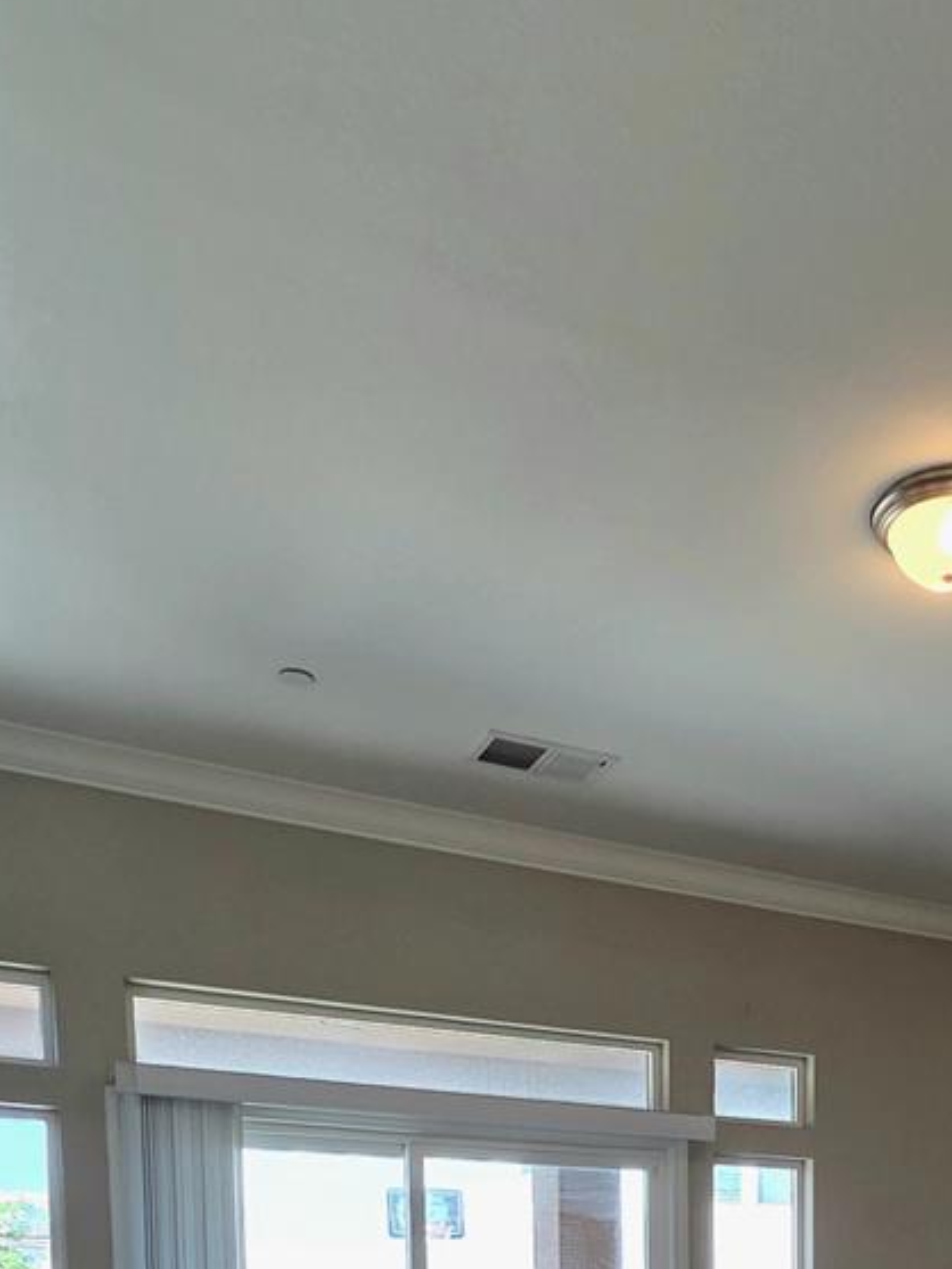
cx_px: 821
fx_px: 1283
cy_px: 1454
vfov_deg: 40.4
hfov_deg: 38.4
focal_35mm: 35
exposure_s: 1/120
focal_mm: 2.2
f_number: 2.2
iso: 80
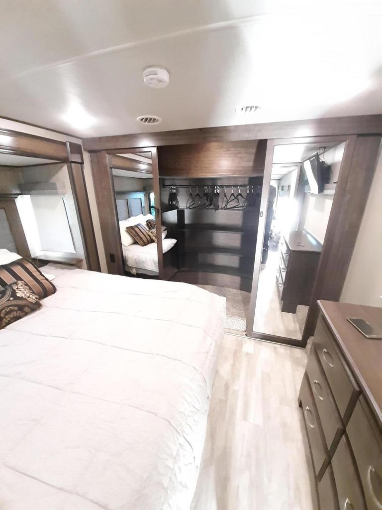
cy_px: 255
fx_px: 191
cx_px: 191
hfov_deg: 89.9
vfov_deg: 106.2
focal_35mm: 13
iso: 800
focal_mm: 1.42
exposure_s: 1/20
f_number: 2.2
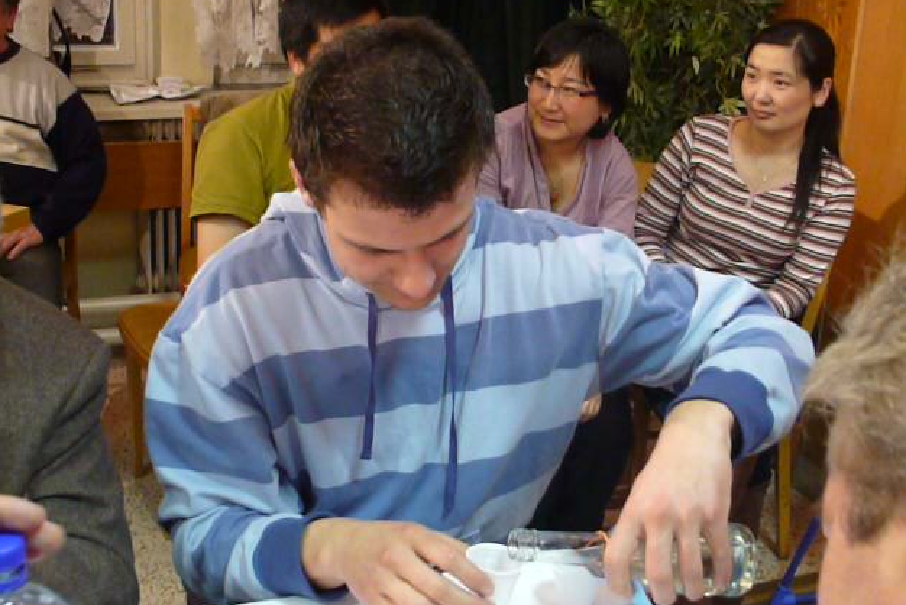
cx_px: 460
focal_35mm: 51
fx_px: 1284
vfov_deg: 26.5
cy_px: 308
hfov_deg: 38.9
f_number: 3
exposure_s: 1/30
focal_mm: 7.9
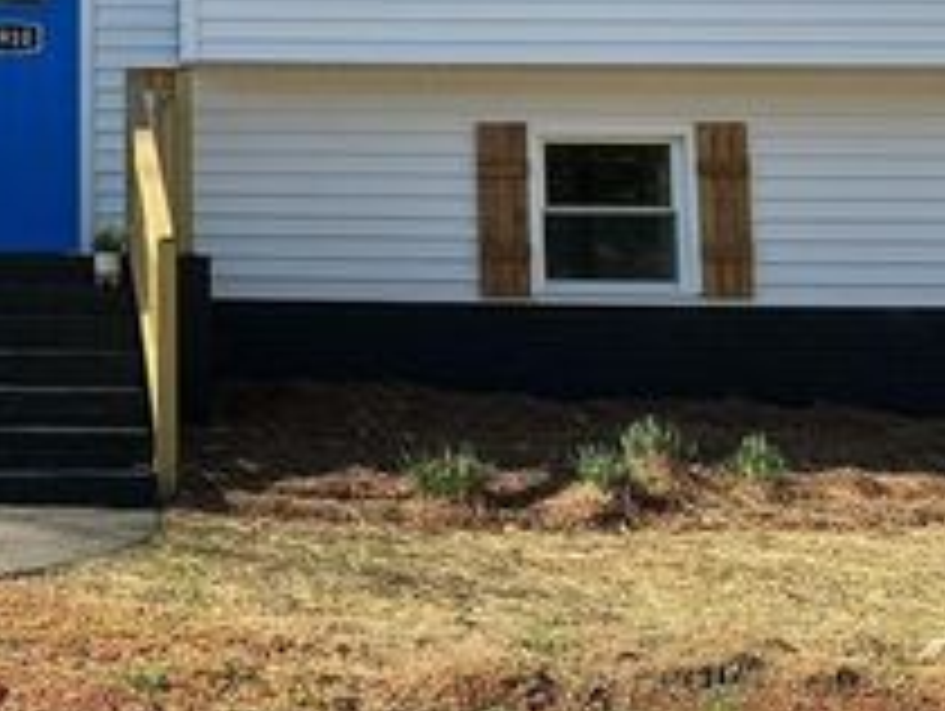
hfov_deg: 26.6
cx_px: -4
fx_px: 1886
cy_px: 79
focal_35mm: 69
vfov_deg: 20.9
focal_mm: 3
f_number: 1.8
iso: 25
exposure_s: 1/739
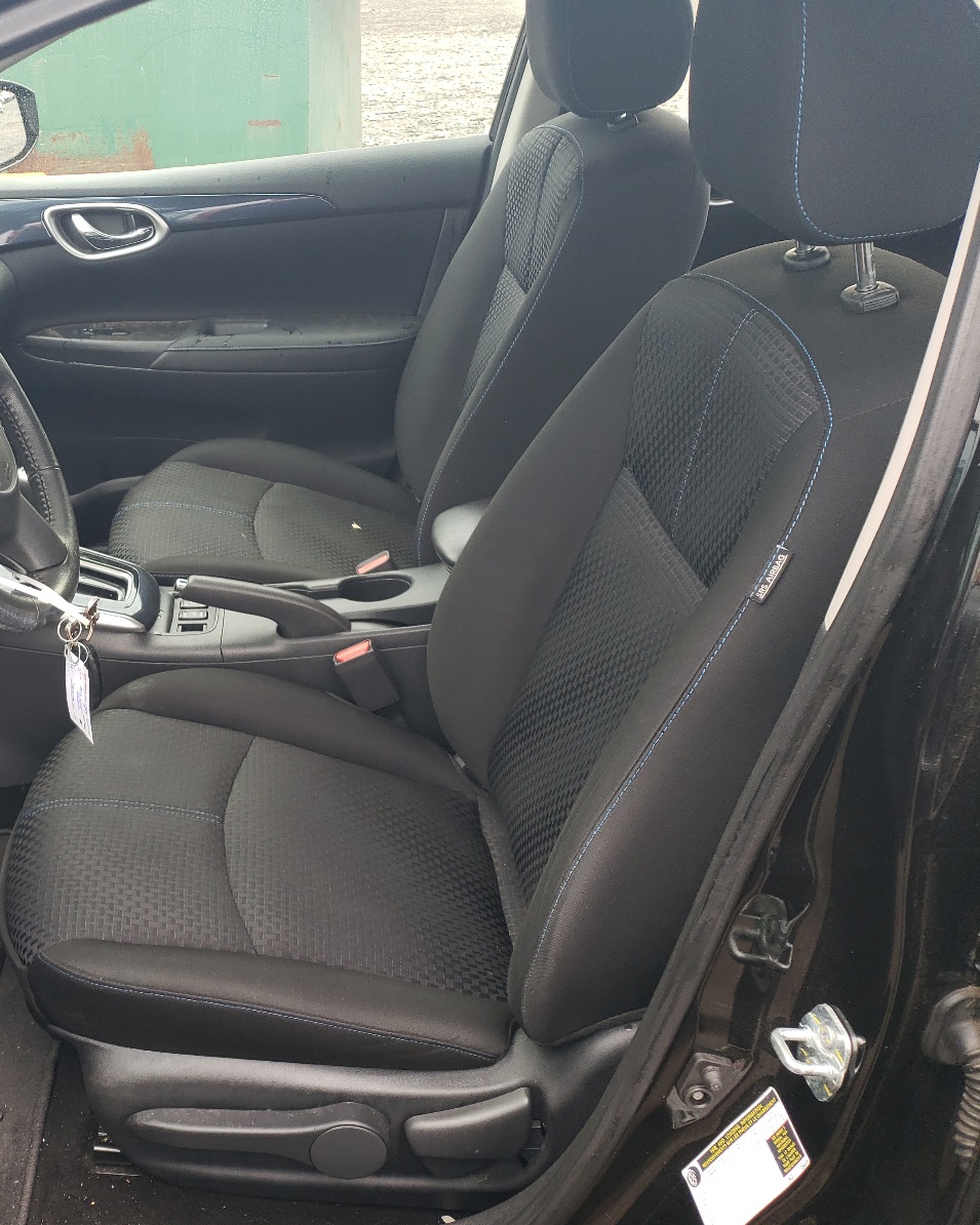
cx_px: 163
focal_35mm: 34
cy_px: 615
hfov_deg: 41.1
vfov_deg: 52.8
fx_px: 1233
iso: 53
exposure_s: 1/120
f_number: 1.5
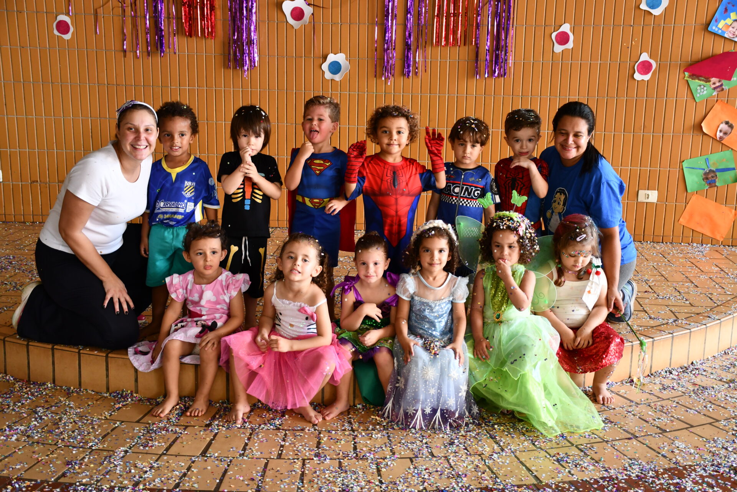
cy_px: 246
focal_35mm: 45
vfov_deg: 29.9
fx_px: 921
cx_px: 368
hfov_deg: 43.6
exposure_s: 1/125
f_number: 4
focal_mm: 30
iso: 900
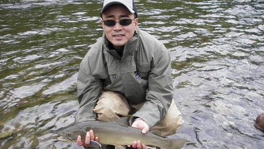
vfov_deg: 28.3
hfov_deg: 48.3
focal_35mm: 42
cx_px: 131
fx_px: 294
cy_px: 87
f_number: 3.3
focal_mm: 6.3
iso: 50
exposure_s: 1/100
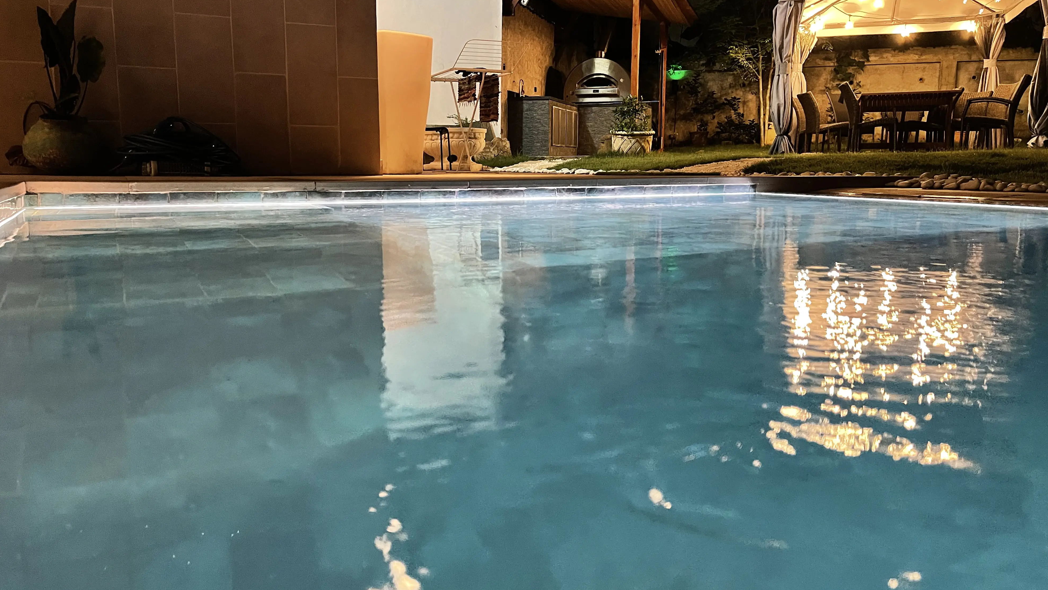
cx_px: 523
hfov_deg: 66.1
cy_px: 267
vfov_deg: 40.1
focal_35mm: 29
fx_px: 806
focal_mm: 5.1
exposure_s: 1/24
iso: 1000
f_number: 1.6
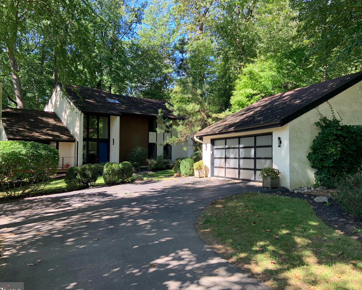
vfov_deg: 51.5
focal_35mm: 28
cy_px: 148
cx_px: 175
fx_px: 300
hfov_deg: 62.2
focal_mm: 4.25
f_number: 1.8
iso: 25
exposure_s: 1/121
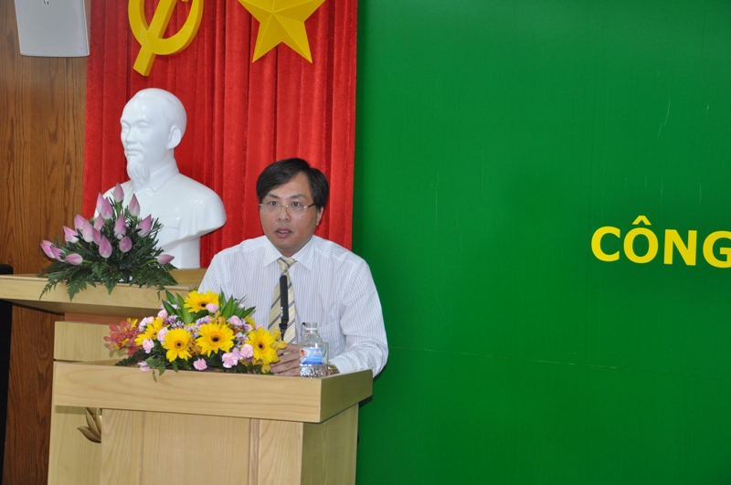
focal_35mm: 78
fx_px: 1582
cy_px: 242
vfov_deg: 17.4
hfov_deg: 26.0
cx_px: 366
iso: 800
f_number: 5
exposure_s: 1/60
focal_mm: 52
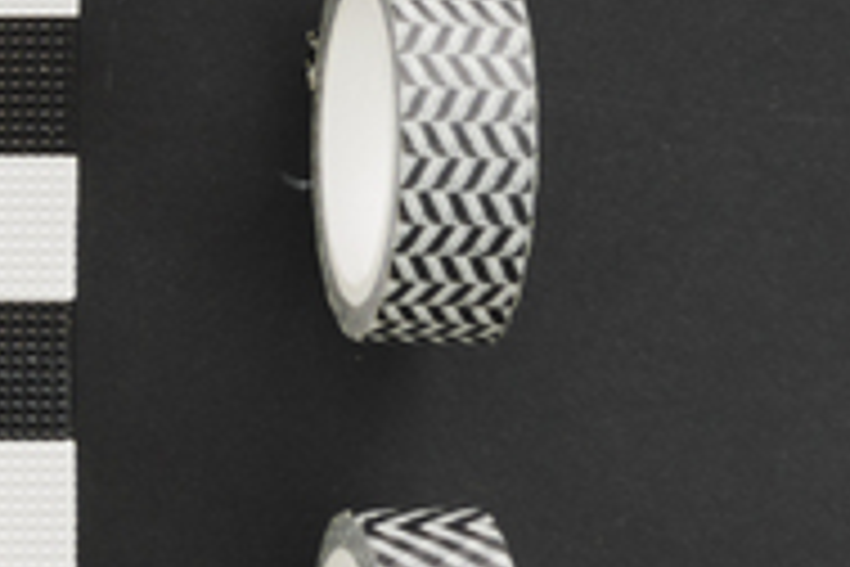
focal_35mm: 370
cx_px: -1839
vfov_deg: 3.7
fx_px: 8735
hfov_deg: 5.2
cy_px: -549
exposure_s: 1/13
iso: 100
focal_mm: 38
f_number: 8
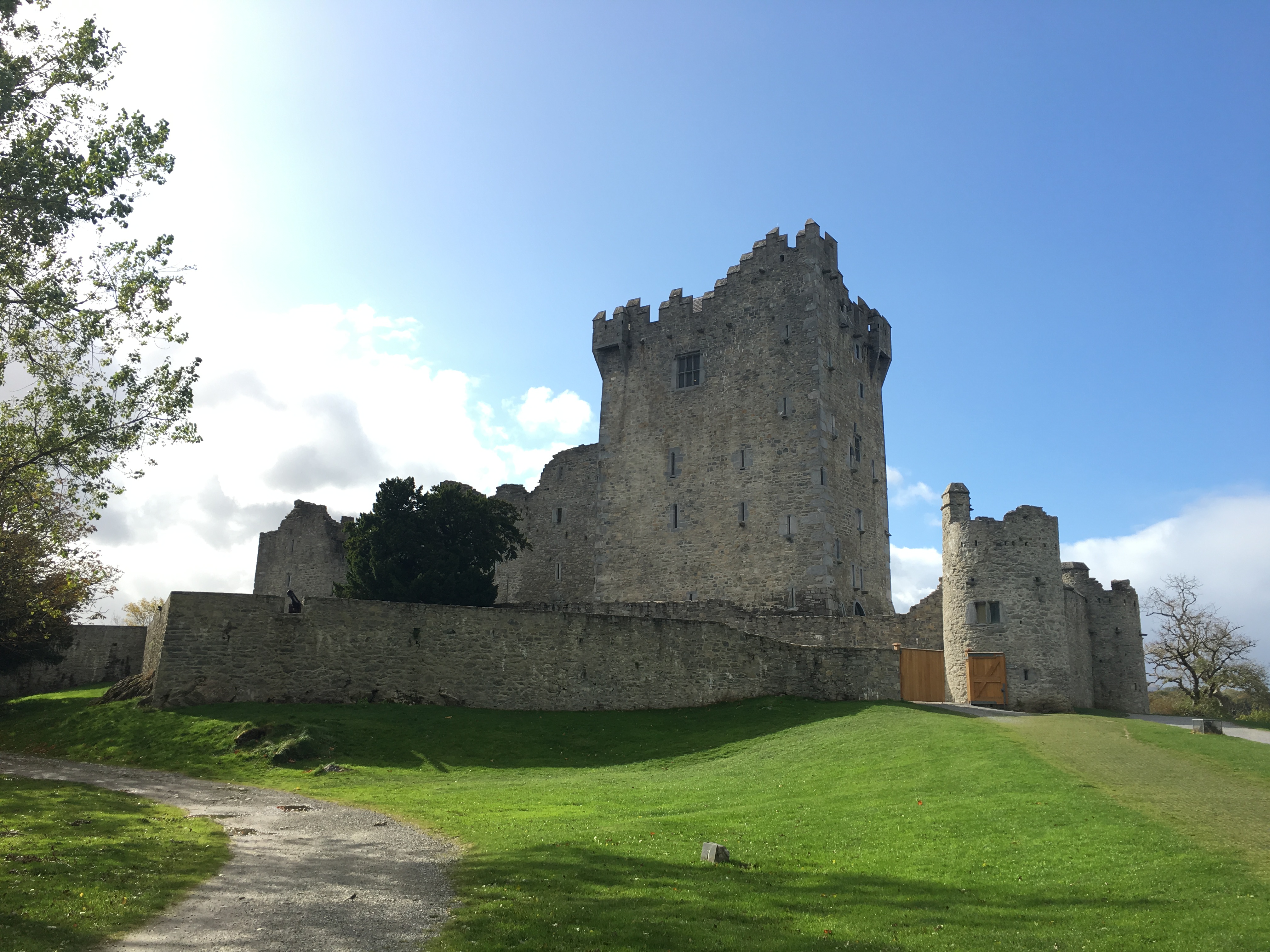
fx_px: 1064
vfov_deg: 48.2
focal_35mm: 29
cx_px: 635
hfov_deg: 61.7
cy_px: 476
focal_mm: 4.15
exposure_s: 1/938
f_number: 2.2
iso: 25
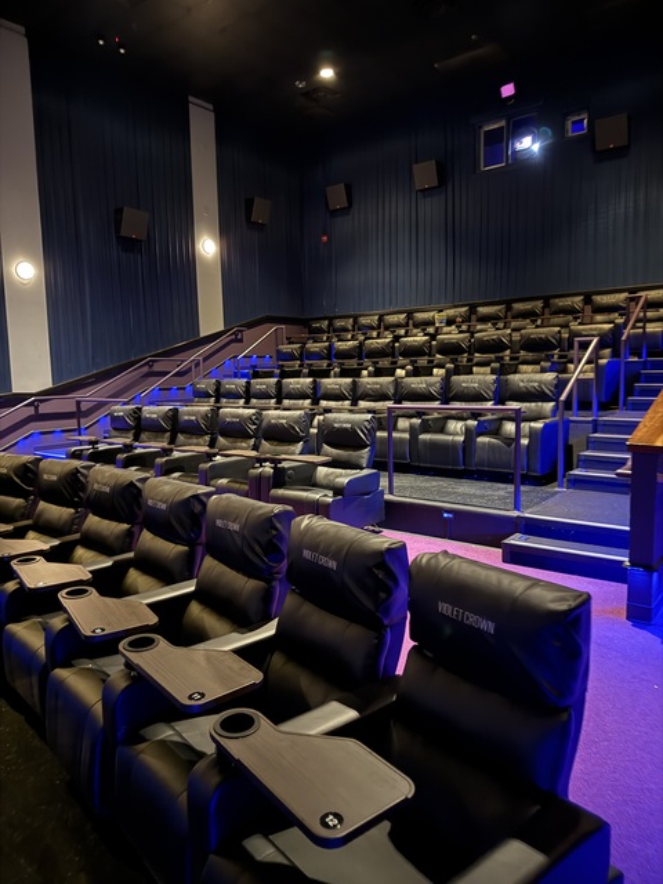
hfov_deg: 56.8
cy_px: 442
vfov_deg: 71.6
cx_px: 332
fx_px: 613
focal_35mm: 24
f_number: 1.78
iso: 2000
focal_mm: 6.76
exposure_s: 1/5
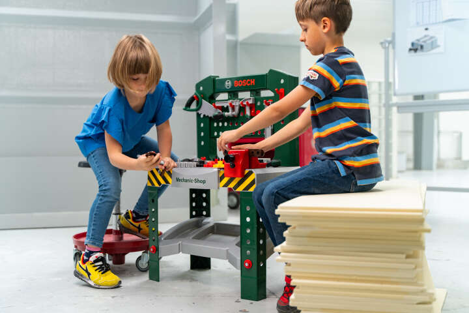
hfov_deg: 44.5
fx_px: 573
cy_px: 156
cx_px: 234
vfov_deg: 30.5
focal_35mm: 44
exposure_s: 1/250
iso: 500
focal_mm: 44
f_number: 2.8
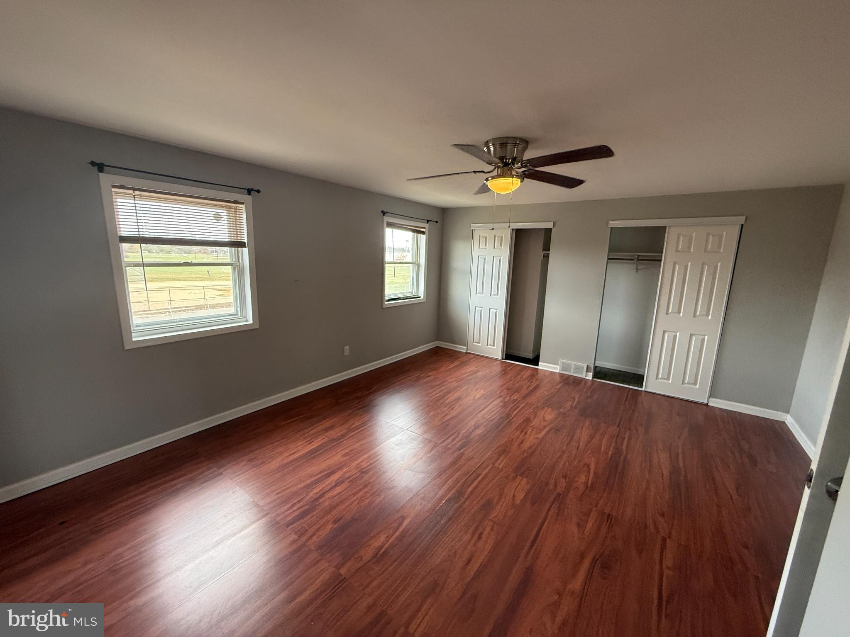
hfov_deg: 102.1
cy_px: 318
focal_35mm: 14
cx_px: 425
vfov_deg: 85.7
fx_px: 344
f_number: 2.2
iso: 500
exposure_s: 1/120
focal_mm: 2.22
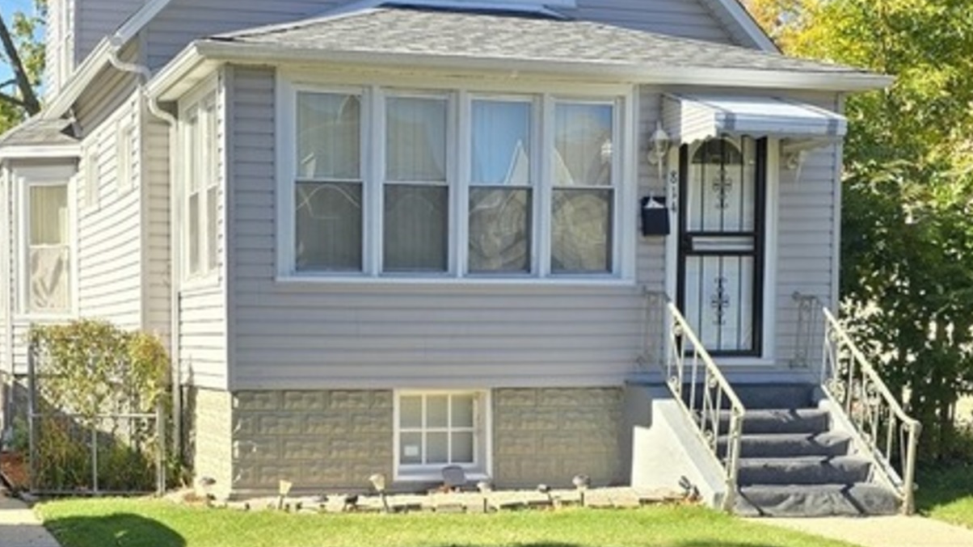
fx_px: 774
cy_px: 150
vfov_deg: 38.1
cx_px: 466
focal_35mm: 30
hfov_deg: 64.3
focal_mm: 6.3
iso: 12
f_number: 1.7
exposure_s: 1/333
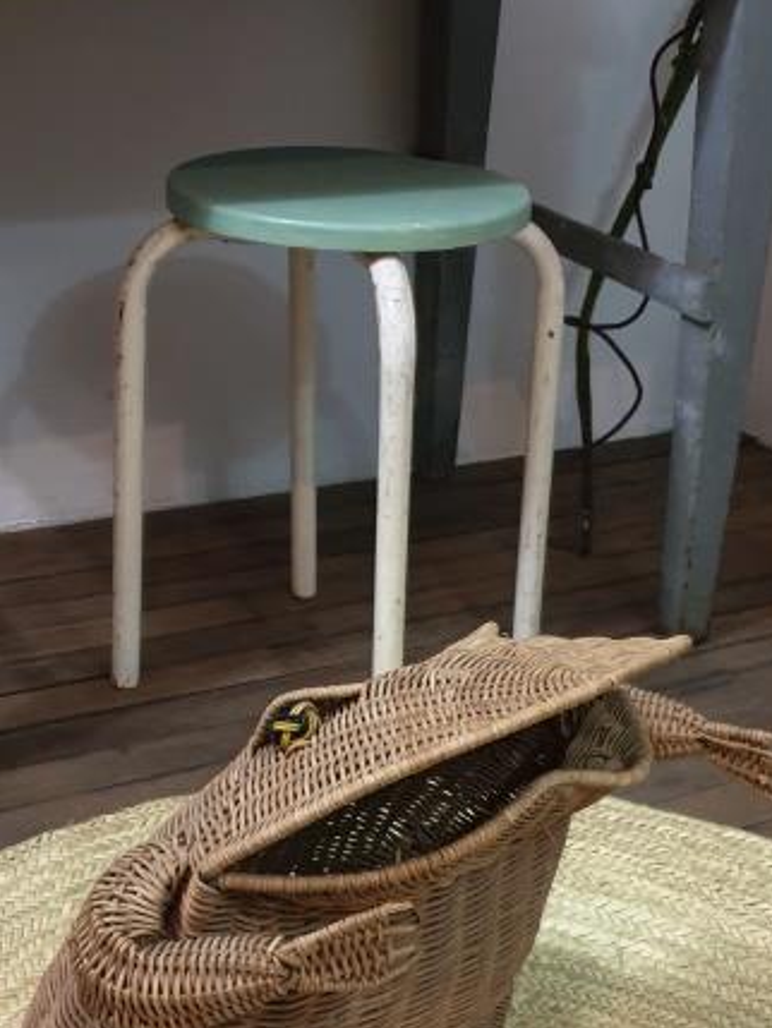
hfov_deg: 23.7
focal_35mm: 62
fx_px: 1843
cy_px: 745
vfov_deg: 30.8
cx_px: 381
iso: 320
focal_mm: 4.3
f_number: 1.5
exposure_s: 1/33
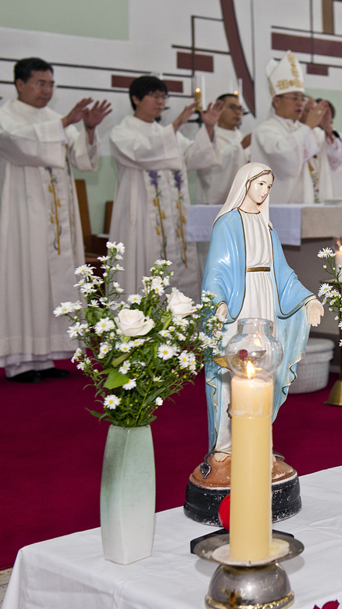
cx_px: 360
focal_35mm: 67
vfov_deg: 31.4
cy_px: 301
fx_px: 1081
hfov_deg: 17.5
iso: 800
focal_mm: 42
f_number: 5
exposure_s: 1/125
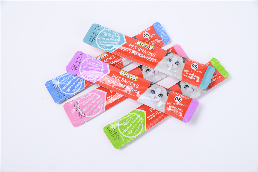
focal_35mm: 78
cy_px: 86
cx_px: 129
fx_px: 559
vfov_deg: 17.5
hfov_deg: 26.0
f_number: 11
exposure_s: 1/125
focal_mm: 78
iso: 125
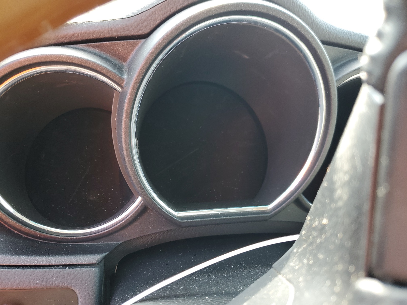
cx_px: 204
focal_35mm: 26
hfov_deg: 67.3
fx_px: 306
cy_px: 152
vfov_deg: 53.1
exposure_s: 1/50
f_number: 1.5
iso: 54
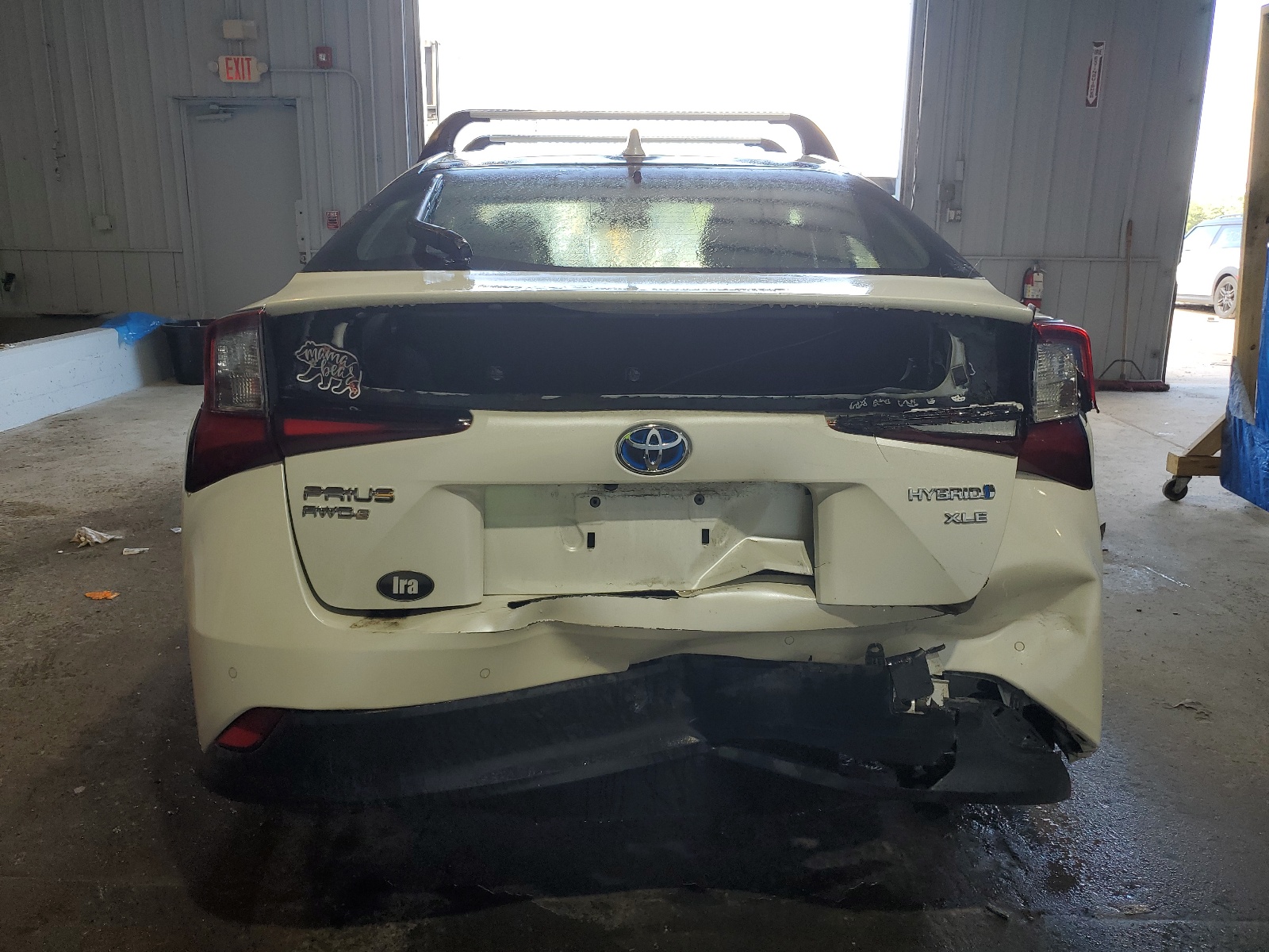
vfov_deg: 53.1
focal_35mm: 26
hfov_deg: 67.3
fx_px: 953
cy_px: 476
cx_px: 634
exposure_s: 1/152
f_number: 1.5
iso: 50
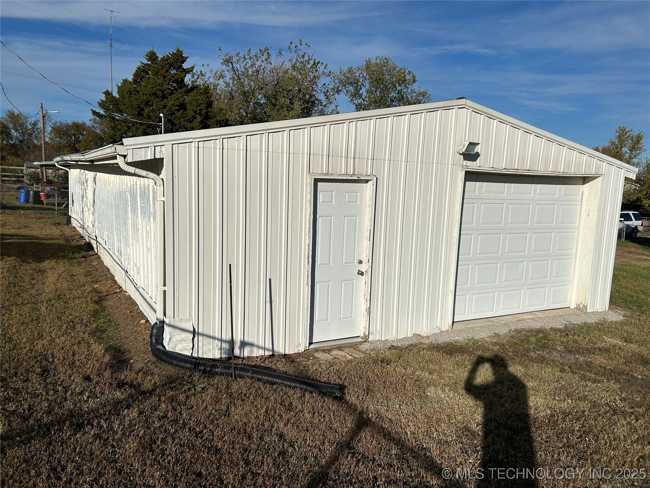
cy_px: 244
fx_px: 488
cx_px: 325
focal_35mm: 26
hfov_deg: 67.3
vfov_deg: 53.1
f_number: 1.5
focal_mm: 5.7
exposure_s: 1/14286
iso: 50
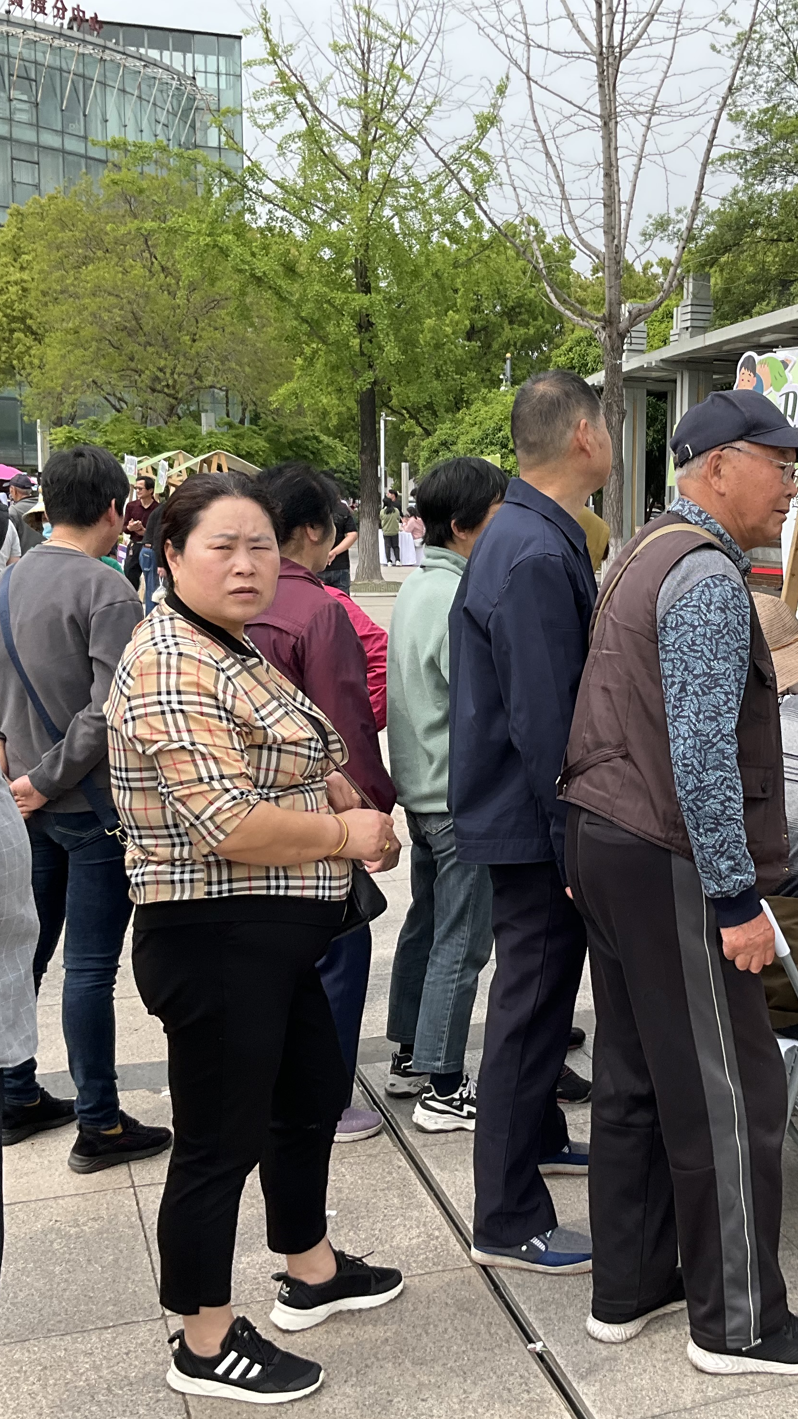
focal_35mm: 43
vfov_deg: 47.4
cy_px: 724
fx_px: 1618
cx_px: 617
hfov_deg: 27.3
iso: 25
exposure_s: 1/944
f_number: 1.8
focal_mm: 3
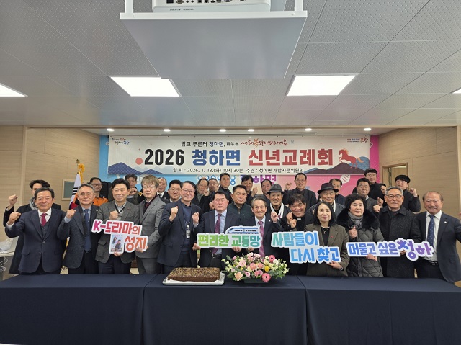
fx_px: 306
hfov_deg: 74.0
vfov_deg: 58.8
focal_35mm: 23
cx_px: 230
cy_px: 172
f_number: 1.7
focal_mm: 6.3
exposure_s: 1/120
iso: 64
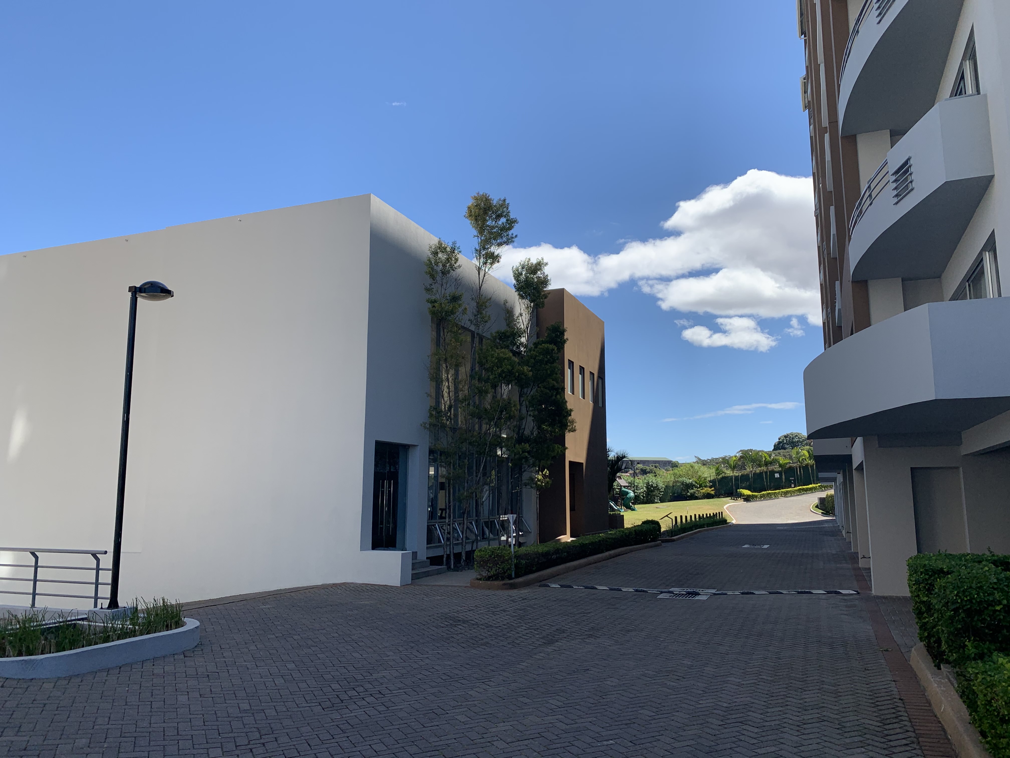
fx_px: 759
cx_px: 505
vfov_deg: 53.1
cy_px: 379
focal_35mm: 26
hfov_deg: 67.3
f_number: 1.8
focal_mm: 4.25
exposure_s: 1/1585
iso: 25
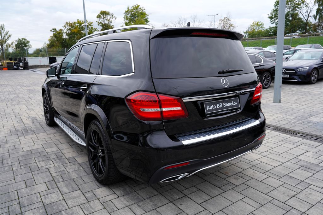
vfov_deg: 49.5
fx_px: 233
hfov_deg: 69.4
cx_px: 162
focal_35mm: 26
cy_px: 108
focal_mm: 26
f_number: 6.3
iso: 100
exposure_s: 1/160
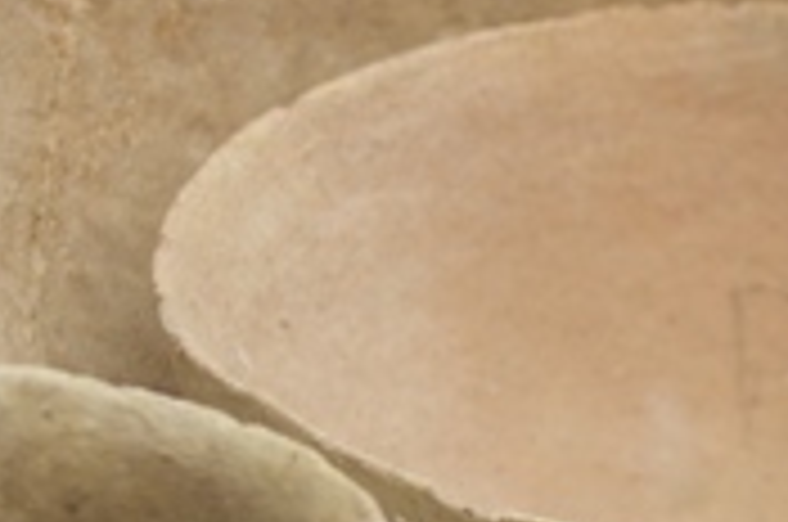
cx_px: 955
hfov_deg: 14.8
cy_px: 576
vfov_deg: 10.1
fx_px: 2928
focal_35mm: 134
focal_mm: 24
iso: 400
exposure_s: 1/25
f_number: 4
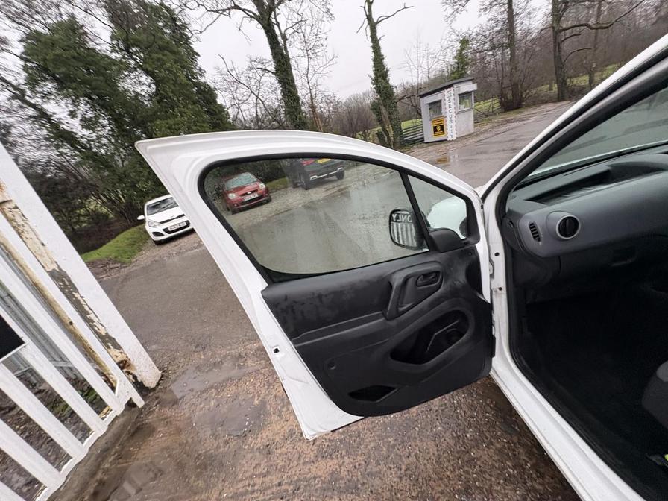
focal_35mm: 14
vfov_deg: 85.7
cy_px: 250
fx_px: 270
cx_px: 334
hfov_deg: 102.1
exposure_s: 1/60
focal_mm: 2.22
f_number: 2.2
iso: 250
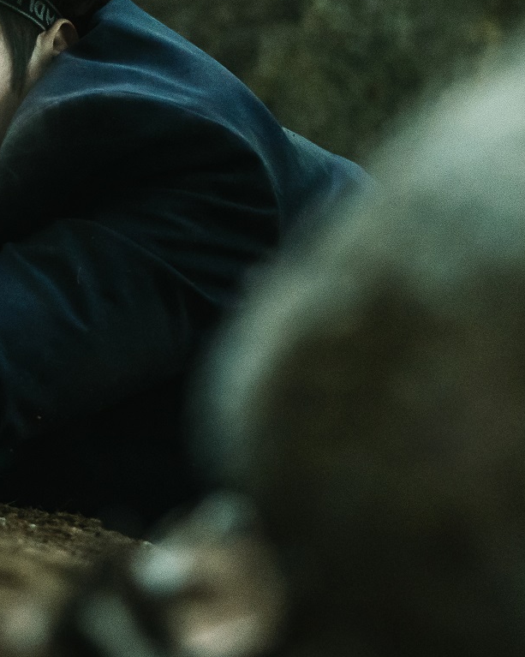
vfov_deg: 5.7
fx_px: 6549
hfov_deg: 4.6
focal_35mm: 337
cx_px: -104
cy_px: 198
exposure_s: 1/160
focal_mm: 108
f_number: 2.8
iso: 1600
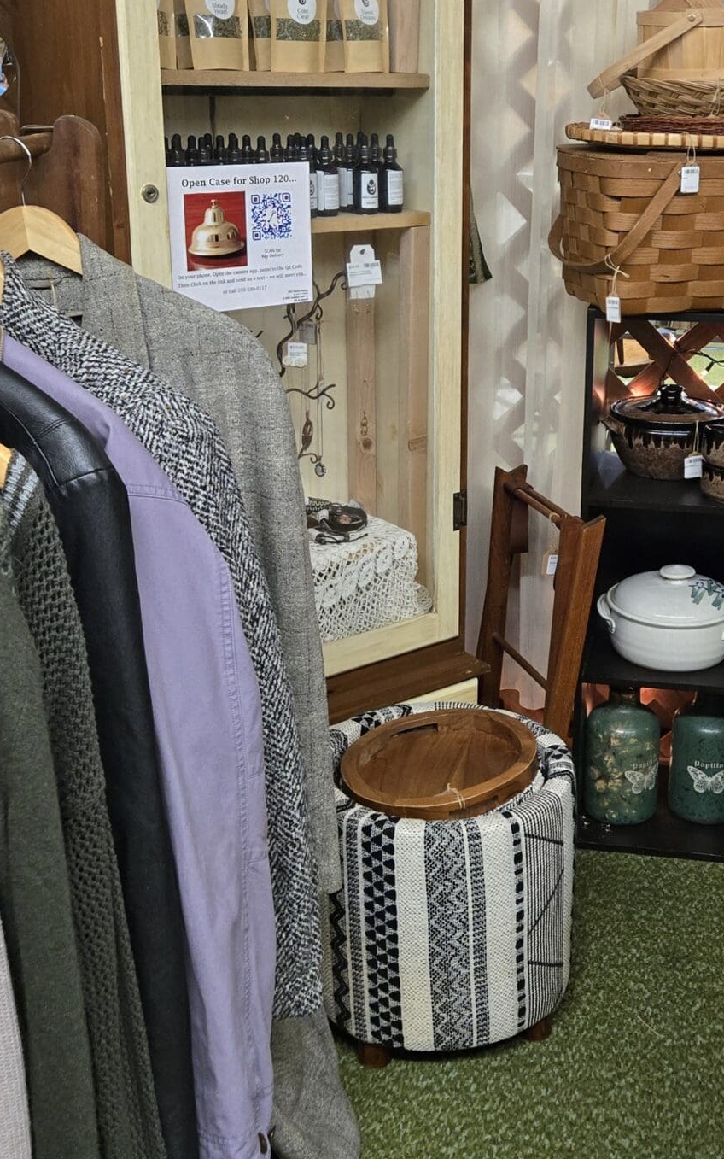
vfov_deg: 43.3
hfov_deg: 27.7
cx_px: 515
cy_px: 468
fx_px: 1452
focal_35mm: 46
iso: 640
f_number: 1.8
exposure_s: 1/120
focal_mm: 5.4
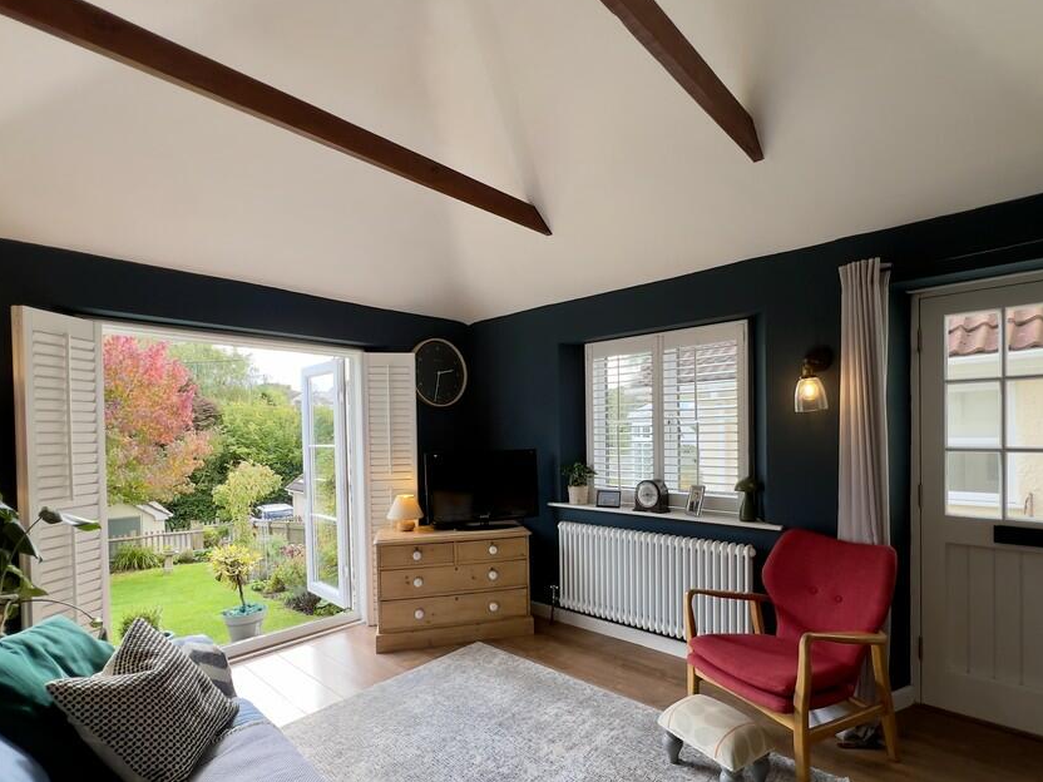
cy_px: 445
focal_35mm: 16
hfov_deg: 94.4
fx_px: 482
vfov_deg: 77.7
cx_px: 554
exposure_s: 1/99
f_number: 1.8
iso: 40
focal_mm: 1.57
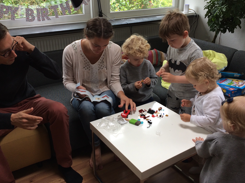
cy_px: 86
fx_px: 248
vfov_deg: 40.7
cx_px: 127
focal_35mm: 35
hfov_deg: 52.6
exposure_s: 1/50
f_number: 2.2
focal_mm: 4.15
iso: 50
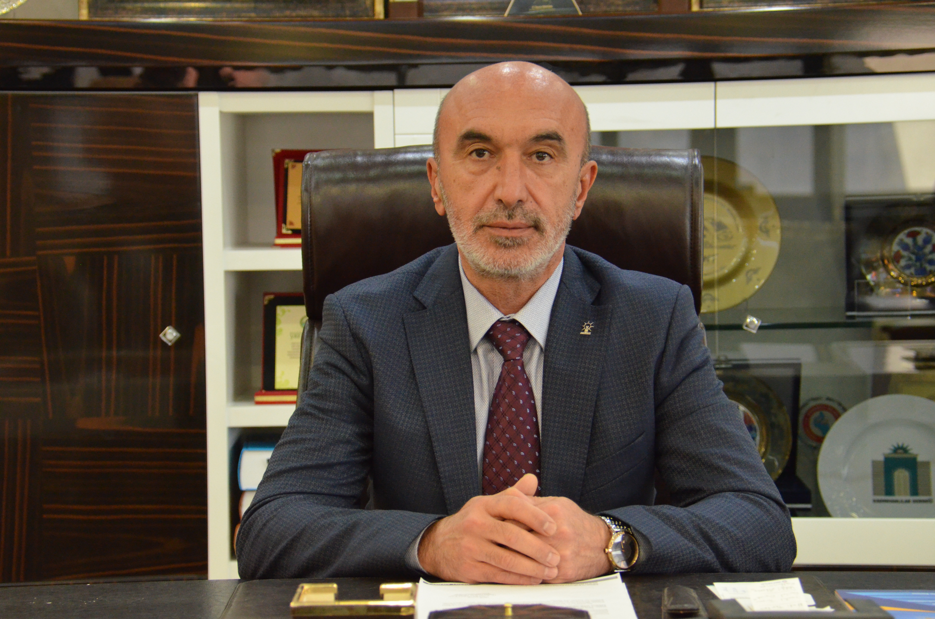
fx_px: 2799
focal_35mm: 108
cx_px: 468
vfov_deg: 12.6
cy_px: 310
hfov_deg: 19.0
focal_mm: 72
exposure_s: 1/60
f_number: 5.6
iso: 2800
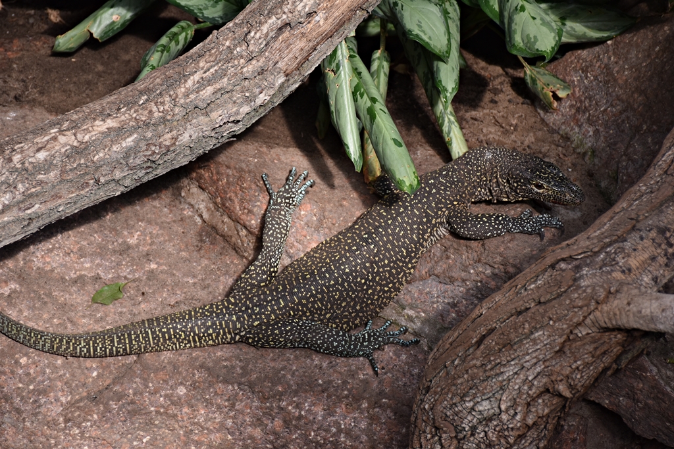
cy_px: 224
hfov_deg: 13.0
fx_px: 2949
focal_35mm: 158
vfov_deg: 8.7
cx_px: 337
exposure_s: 1/500
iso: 280
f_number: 5.6
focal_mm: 105
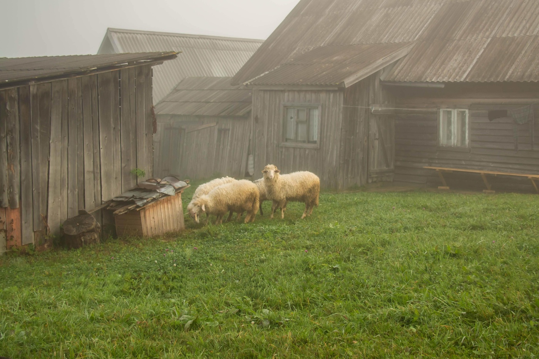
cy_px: 180
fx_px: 786
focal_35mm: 52
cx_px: 270
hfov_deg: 37.9
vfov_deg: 25.7
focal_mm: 35
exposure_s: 1/80
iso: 100
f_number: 5.6
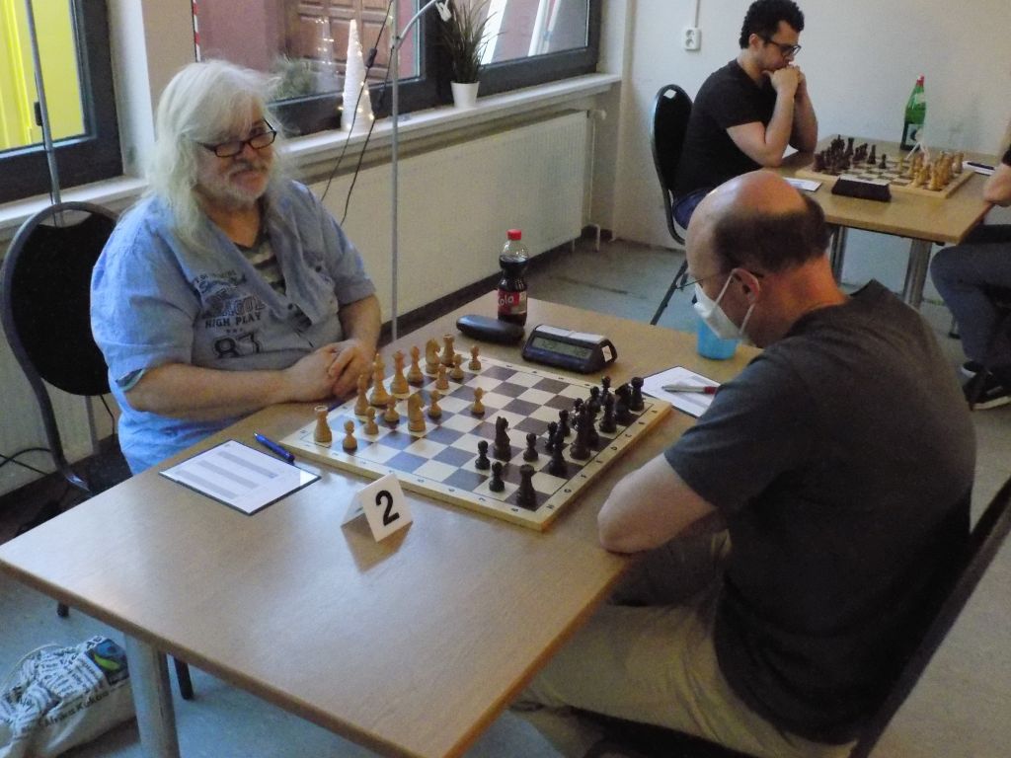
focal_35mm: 37
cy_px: 379
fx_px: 1081
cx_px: 506
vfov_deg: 38.7
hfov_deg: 50.1
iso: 1600
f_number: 3.5
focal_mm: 6.6
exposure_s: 1/250
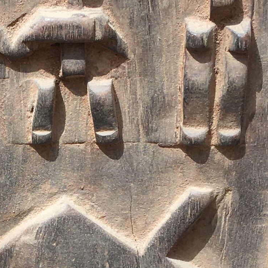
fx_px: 1218
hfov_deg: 12.1
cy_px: 258
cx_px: -103
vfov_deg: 12.4
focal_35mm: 139
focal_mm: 4.15
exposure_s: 1/481
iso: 25
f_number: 2.2
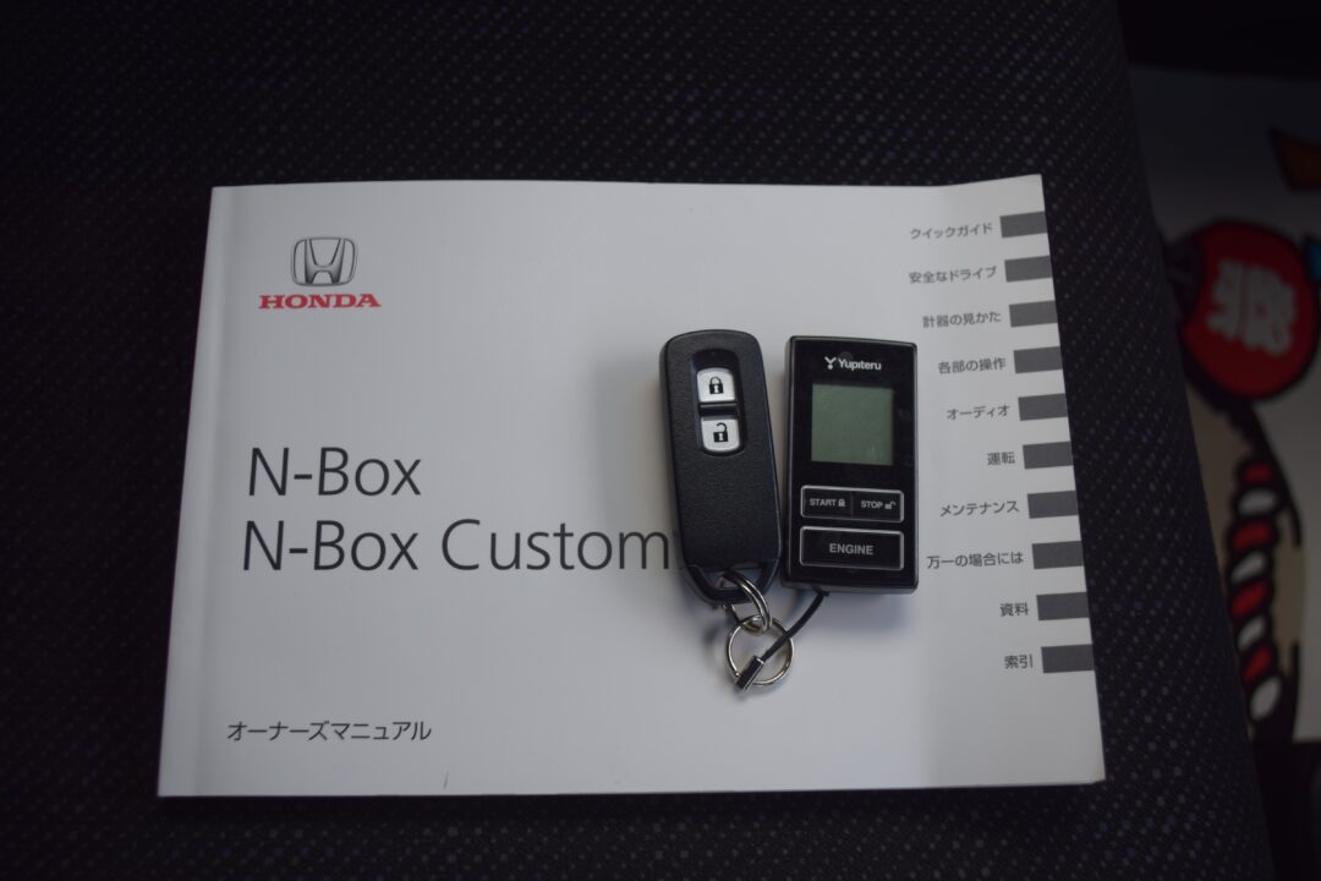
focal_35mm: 36
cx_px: 660
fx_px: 1321
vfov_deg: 36.9
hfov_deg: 53.1
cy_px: 440
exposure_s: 1/125
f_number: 4
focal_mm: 24
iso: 200
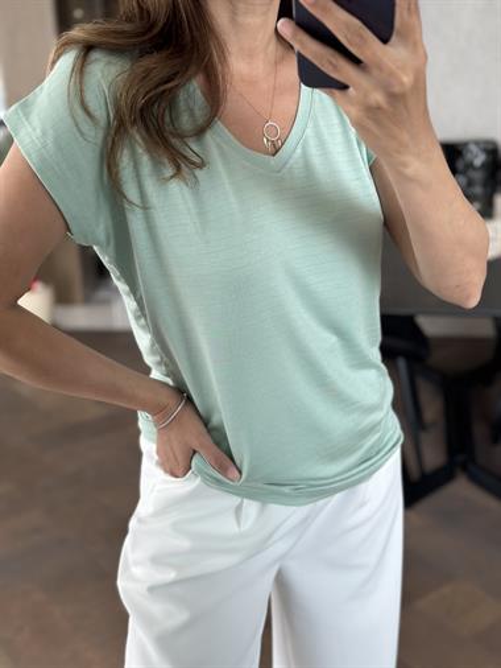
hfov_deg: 30.3
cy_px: 334
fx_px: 925
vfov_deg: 39.6
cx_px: 250
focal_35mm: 48
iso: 125
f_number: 1.78
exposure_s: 1/60
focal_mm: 6.86
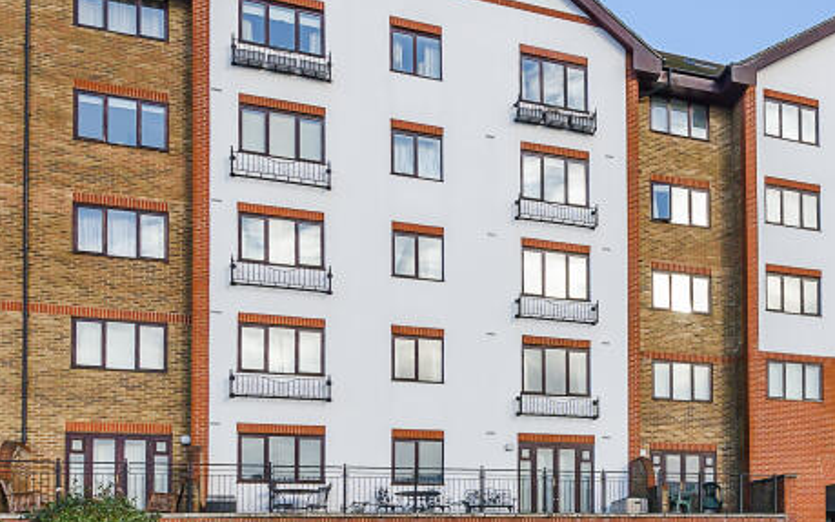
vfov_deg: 37.1
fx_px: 774
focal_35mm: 34
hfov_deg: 48.7
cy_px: 320
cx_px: 797
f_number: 7.1
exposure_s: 1/250
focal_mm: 10
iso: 320
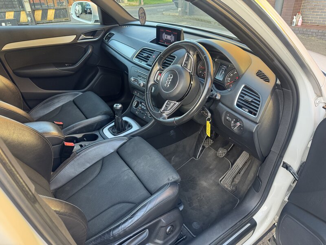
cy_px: 122
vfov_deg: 56.8
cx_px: 163
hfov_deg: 71.6
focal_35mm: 24
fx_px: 226
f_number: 1.78
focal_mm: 6.76
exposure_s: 1/110
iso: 200
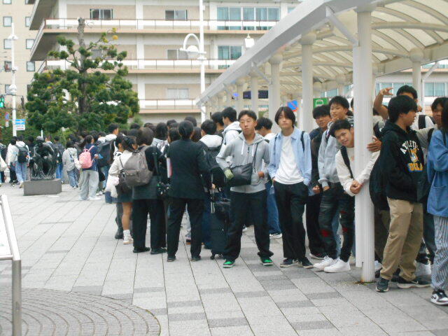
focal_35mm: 76
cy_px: 168
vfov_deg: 19.4
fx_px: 984
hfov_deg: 25.7
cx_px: 224
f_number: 5.8
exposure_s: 1/250
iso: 640
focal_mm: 13.5
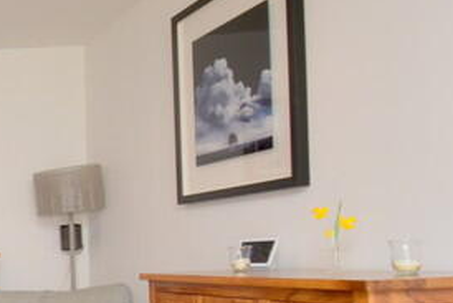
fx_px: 705
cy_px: 282
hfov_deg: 25.8
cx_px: -236
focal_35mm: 56
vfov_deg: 23.5
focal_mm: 10
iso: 200
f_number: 4.5
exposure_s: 1/40
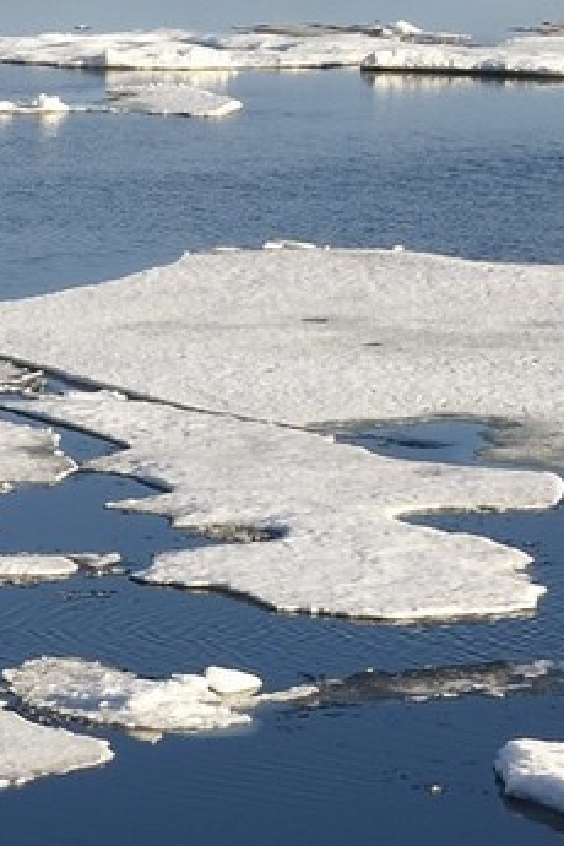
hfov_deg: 5.3
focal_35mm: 244
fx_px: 5734
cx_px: -1233
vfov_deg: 8.4
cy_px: 928
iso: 200
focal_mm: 35
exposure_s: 1/250
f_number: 11
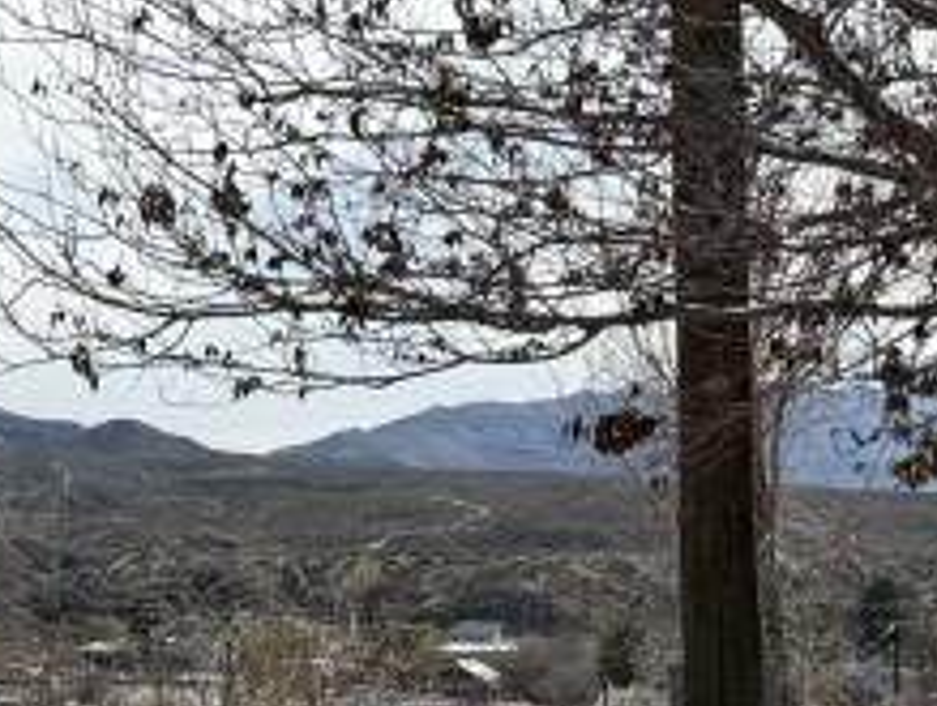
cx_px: -1091
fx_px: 3037
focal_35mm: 112
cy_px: 603
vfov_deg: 13.2
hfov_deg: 14.0
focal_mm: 6.76
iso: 80
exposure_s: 1/7353
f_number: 1.78
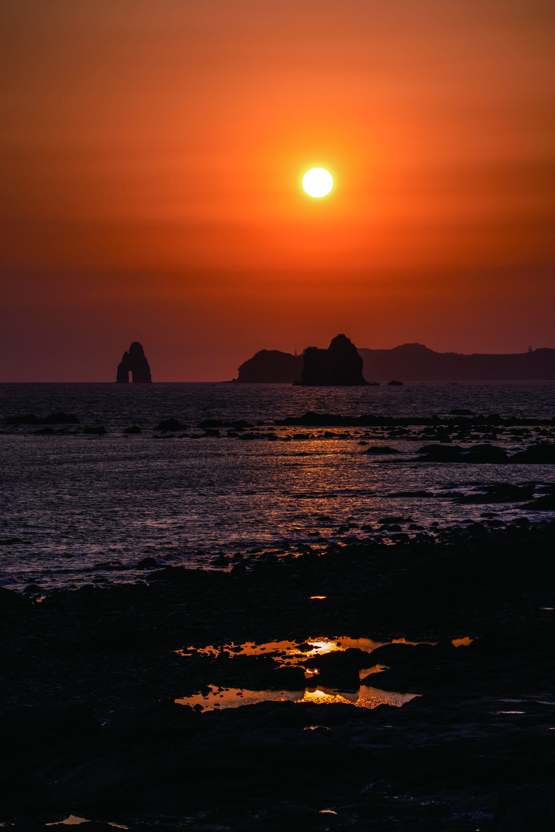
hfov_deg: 10.2
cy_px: 416
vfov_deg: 15.2
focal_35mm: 135
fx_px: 3121
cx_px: 278
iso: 64
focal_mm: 135
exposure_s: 1/160
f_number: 8
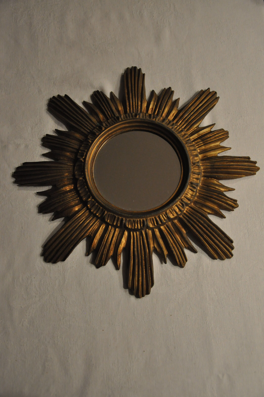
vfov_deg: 46.4
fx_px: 463
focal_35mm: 42
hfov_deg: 31.8
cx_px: 132
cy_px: 198
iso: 1600
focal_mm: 28
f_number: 4
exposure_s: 1/20
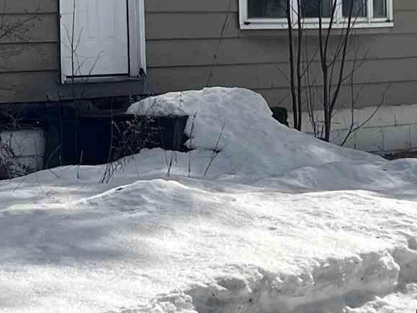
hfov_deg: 12.9
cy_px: -20
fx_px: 1674
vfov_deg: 10.6
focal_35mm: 139
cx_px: -338
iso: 50
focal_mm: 5.1
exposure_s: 1/5848
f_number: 1.6
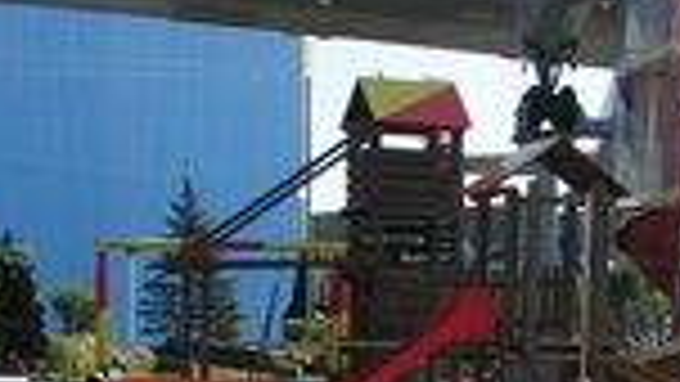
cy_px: 503
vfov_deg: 10.8
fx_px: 1984
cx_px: 275
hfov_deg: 19.4
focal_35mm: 110
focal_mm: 5.8
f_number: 5.6
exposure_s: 1/320
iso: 50
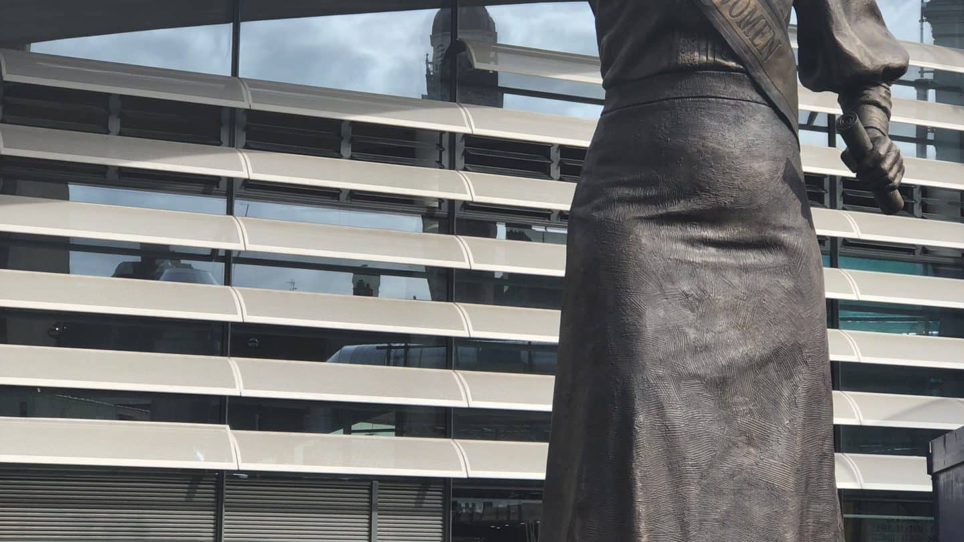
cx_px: 482
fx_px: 2121
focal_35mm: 83
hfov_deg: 25.6
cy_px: 204
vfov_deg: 14.5
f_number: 2.8
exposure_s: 1/363
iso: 20
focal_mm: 6.6
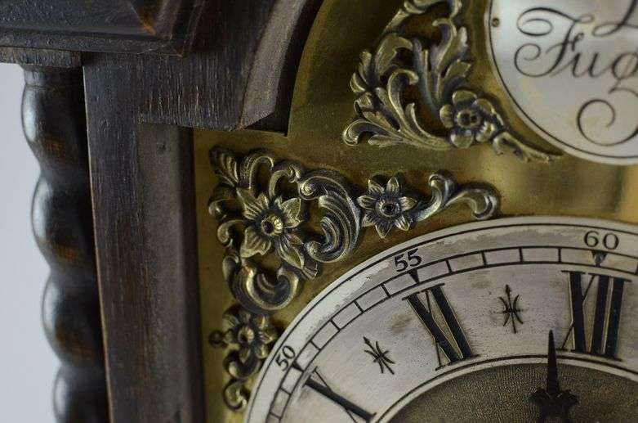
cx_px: 319
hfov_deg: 37.9
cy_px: 212
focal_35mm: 52
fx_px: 928
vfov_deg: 25.6
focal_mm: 35
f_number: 4.5
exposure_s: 1/125
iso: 800
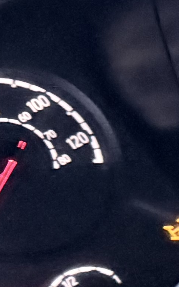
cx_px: 936
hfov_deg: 5.2
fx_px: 1468
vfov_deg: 11.1
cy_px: 83
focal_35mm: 188
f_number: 1.78
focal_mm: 6.76
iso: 800
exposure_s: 1/49
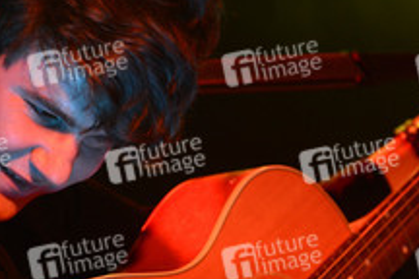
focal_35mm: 417
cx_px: 104
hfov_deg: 4.9
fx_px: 4853
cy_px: 112
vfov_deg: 3.3
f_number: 3.2
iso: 3200
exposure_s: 1/320
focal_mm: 200
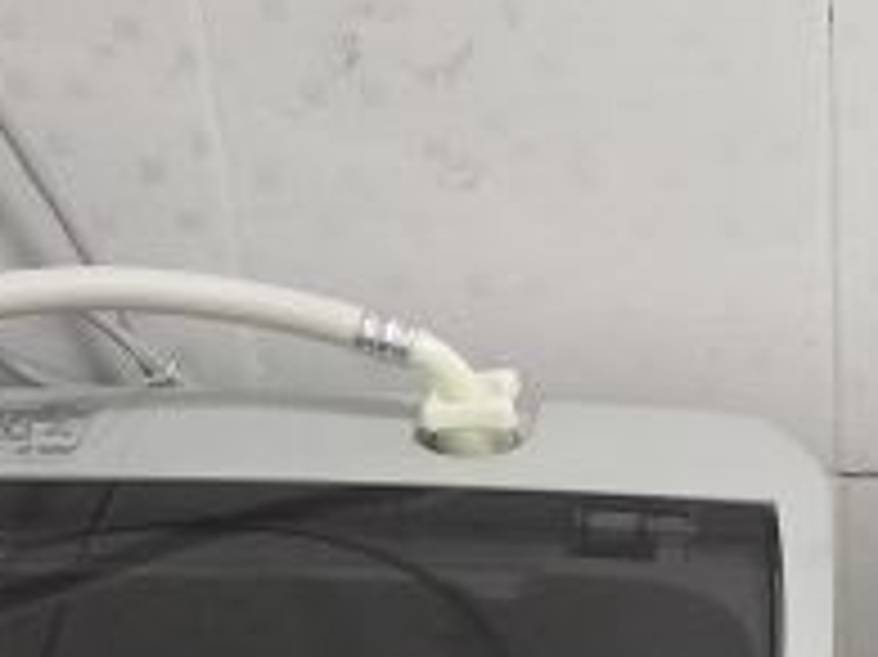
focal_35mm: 123
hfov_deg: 15.6
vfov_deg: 11.6
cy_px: 904
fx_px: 3118
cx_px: 977
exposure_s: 1/50
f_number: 1.8
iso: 196
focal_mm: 3.95
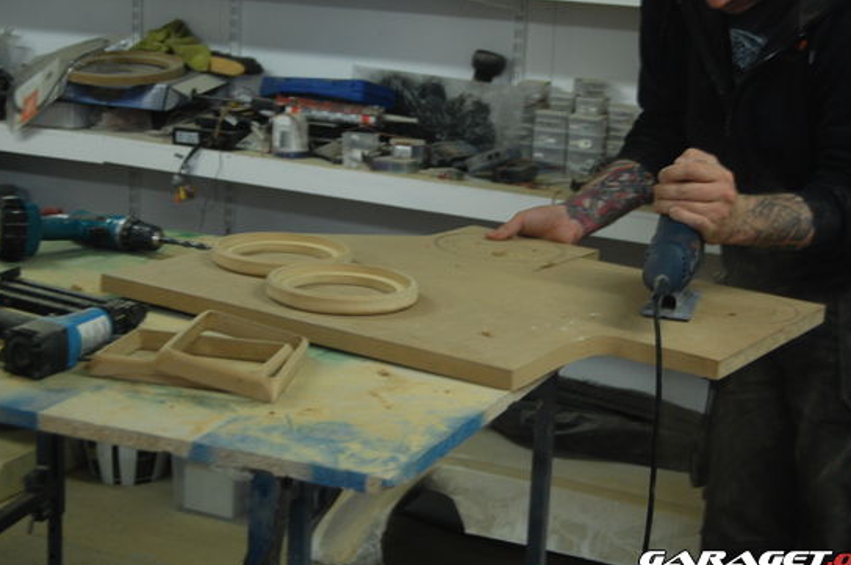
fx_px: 1581
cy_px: 243
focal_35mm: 67
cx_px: 407
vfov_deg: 20.2
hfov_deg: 30.1
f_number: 5
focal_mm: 38
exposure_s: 1/15
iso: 800
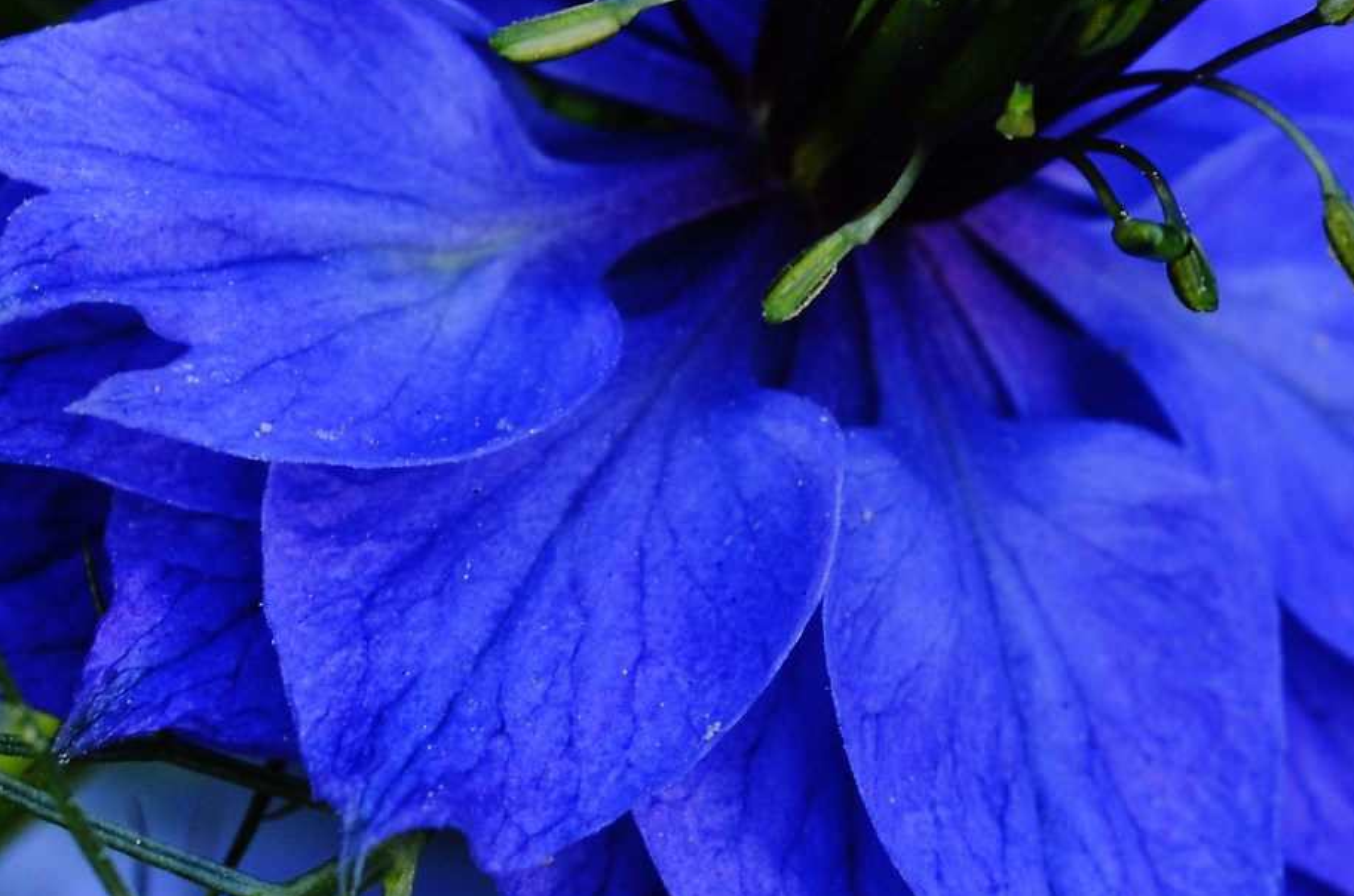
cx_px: 877
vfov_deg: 3.3
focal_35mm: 414
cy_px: 219
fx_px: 15550
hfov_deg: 5.0
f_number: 16
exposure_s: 15
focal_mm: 105
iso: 320
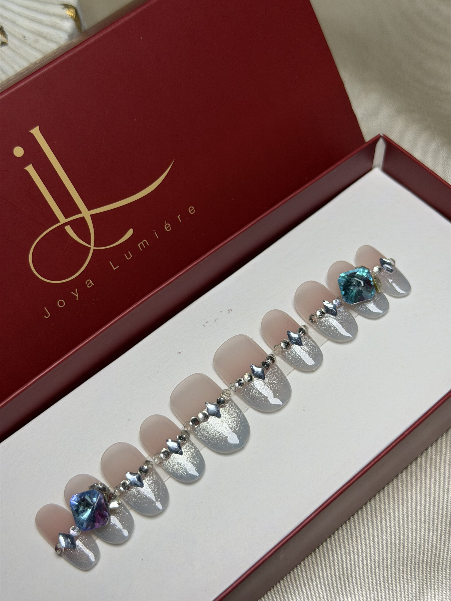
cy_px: 300
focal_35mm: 48
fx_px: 834
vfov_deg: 39.7
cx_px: 226
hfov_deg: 30.3
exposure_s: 1/87
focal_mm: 6.76
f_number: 1.78
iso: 50
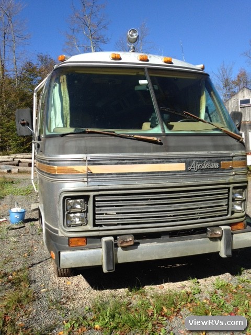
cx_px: 126
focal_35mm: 33
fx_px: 319
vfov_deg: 55.4
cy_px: 168
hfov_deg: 42.9
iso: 50
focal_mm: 4.12
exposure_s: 1/1022
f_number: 2.4
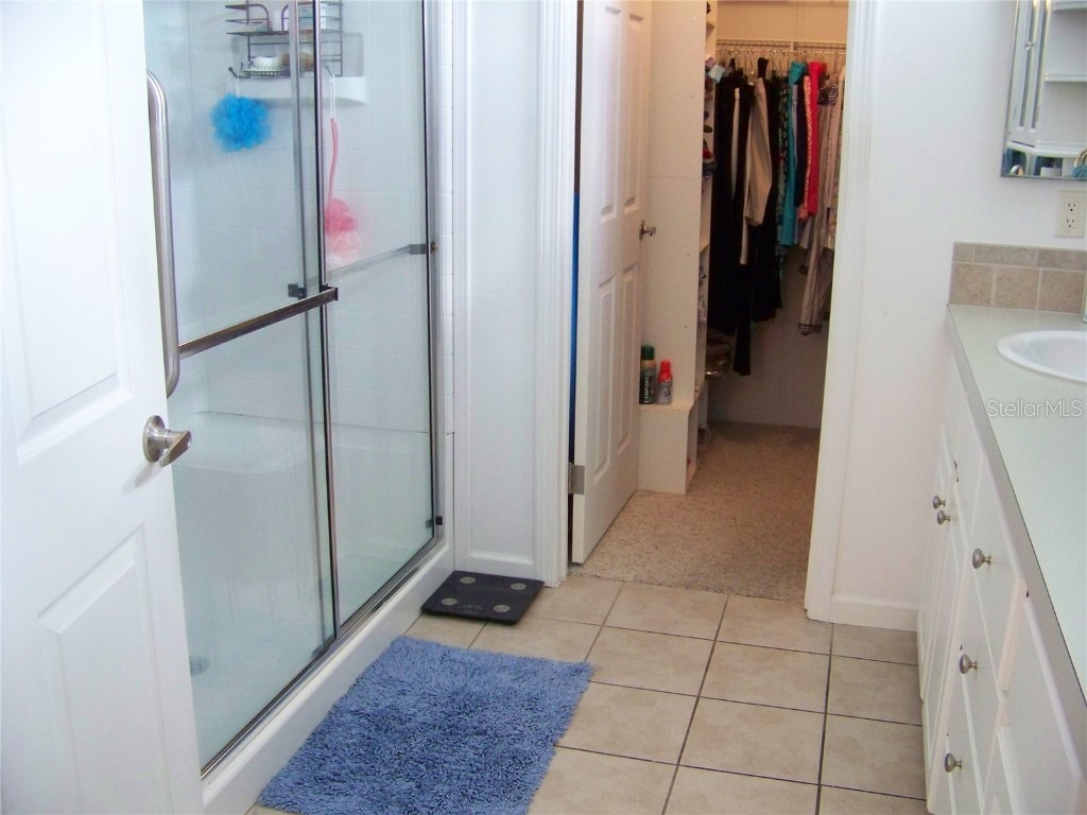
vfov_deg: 39.7
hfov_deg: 51.4
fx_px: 1130
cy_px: 408
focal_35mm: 36
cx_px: 544
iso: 320
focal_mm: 5.85
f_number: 2.8
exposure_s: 1/30
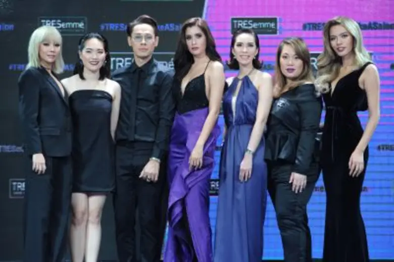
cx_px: 197
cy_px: 131
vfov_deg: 12.2
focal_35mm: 112
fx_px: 1225
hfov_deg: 18.3
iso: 2500
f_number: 4.5
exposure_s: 1/250
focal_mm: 112
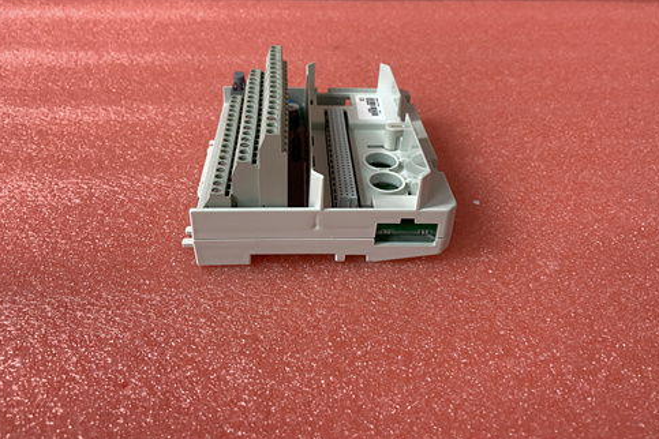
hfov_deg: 65.5
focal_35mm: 28
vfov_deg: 46.3
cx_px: 329
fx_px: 513
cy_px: 186
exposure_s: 1/50
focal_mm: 4.25
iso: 160
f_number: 1.8
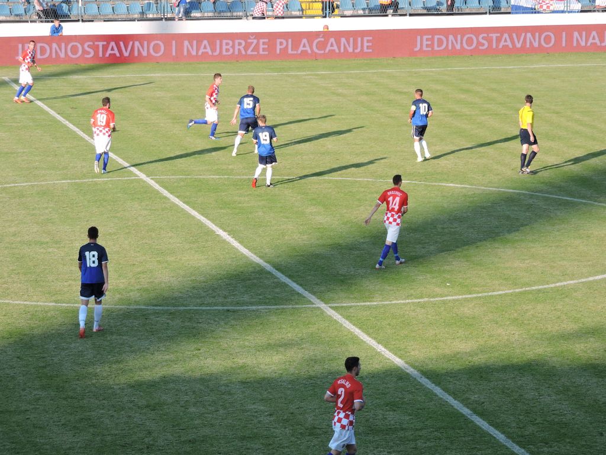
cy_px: 228
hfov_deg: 10.7
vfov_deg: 8.0
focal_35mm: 185
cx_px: 303
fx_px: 3239
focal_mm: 33
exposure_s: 1/200
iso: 100
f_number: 4.6
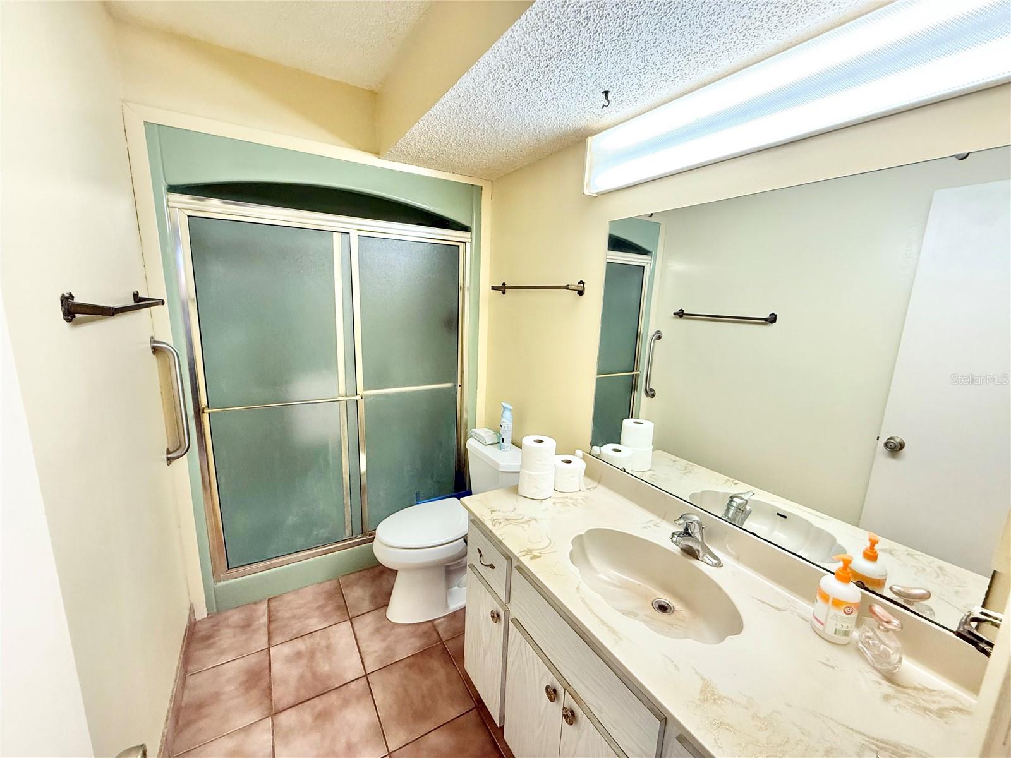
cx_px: 506
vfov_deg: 85.7
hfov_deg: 102.1
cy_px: 379
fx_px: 409
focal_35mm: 14
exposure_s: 1/120
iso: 250
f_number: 2.2
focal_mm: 2.22
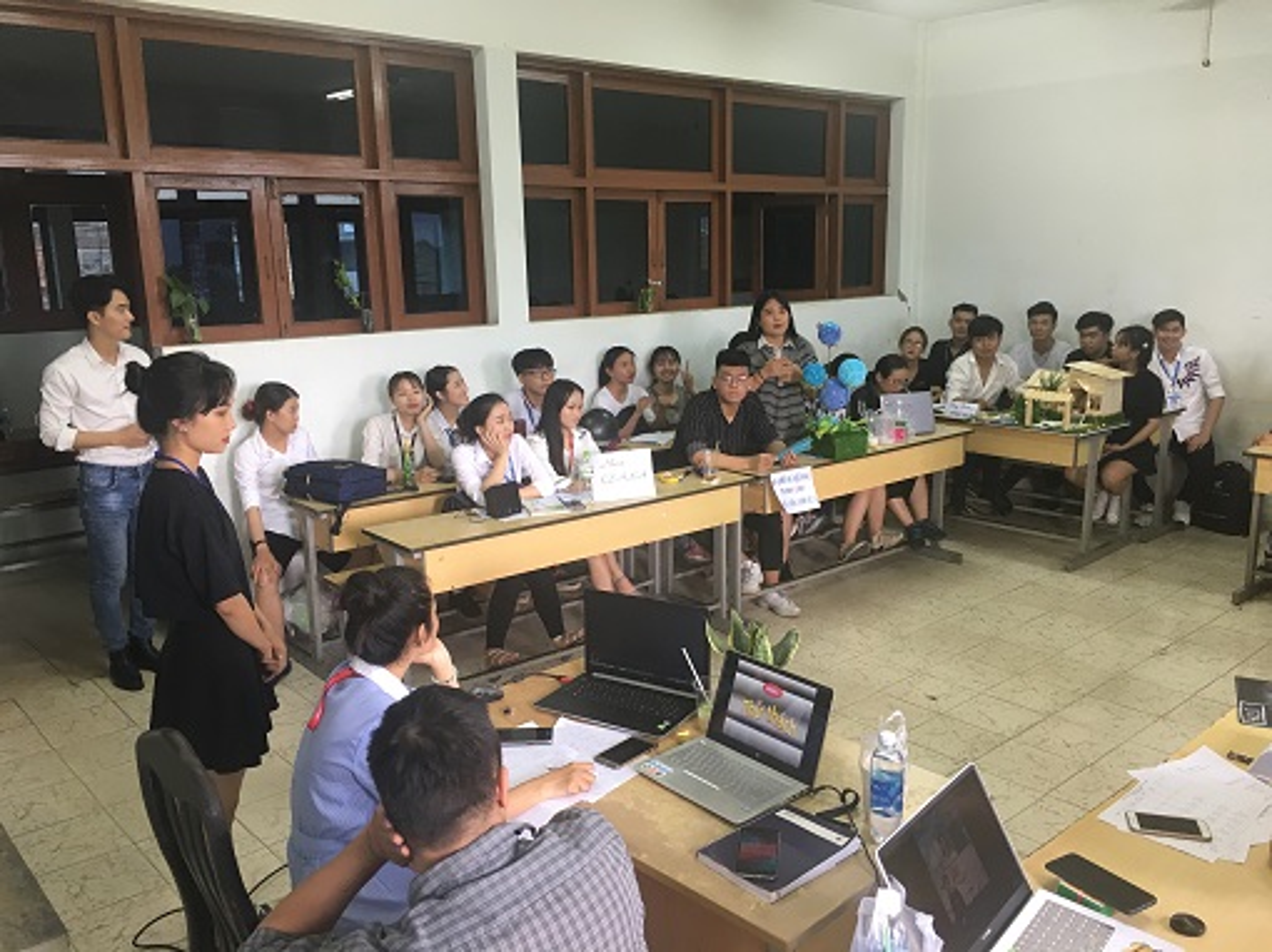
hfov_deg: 61.7
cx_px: 636
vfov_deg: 48.2
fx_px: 1065
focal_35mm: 29
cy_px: 476
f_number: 2.2
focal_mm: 4.15
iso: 100
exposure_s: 1/33
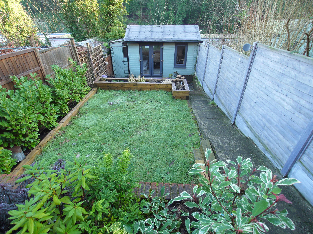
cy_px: 117
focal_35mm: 18
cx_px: 156
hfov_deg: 87.8
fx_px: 163
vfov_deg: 71.6
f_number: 4
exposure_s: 1/60
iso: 250
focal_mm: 9
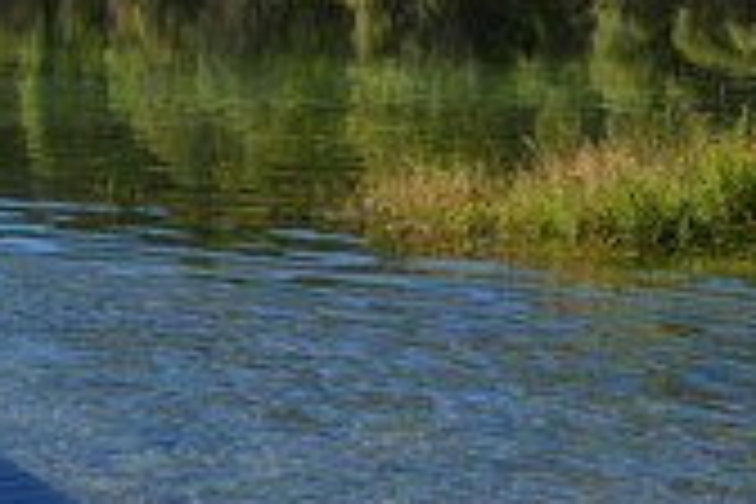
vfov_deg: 14.2
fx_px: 1995
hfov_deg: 20.3
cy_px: 36
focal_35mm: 95
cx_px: -122
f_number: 14
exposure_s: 1/200
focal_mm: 38
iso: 200
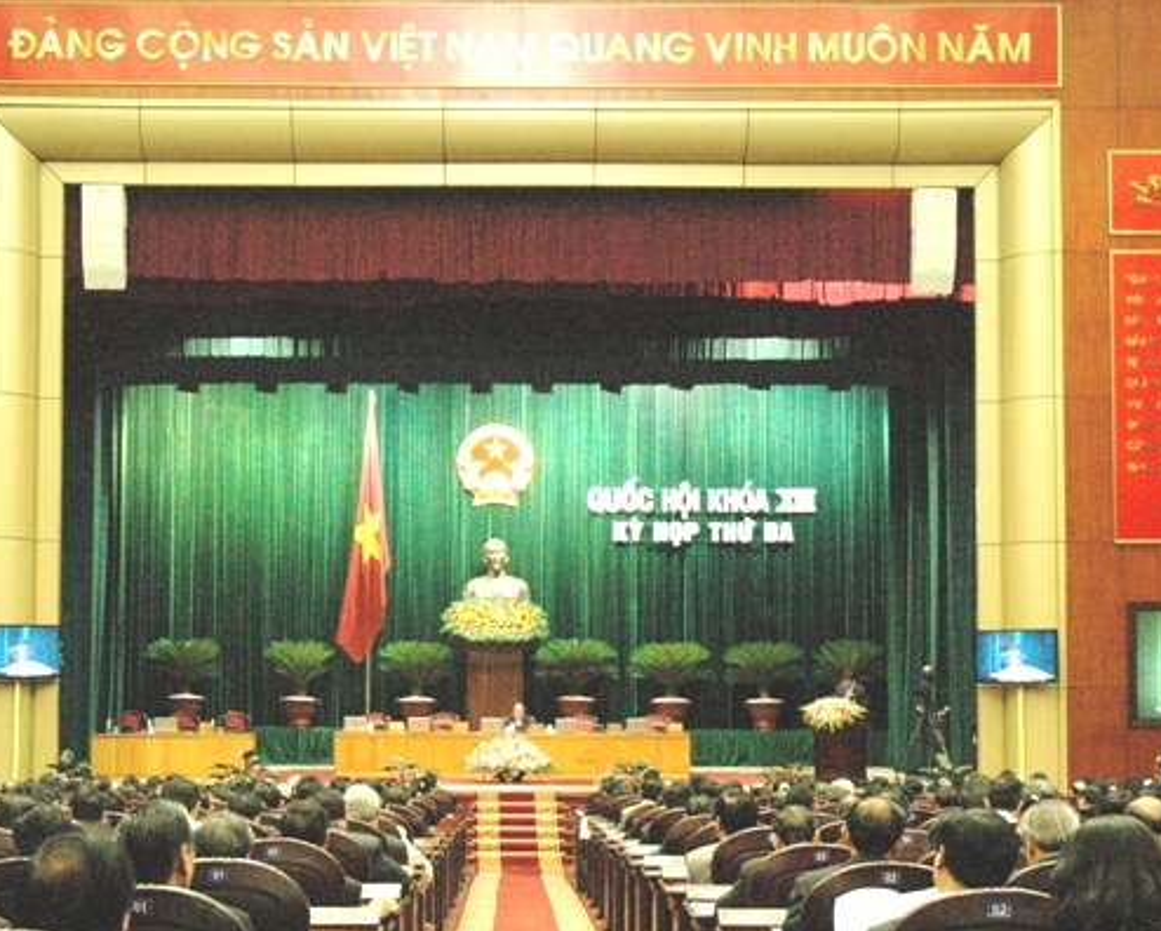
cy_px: 583
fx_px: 1985
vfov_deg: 26.3
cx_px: 492
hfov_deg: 32.6
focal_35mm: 58
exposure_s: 1/60
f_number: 3.8
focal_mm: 27
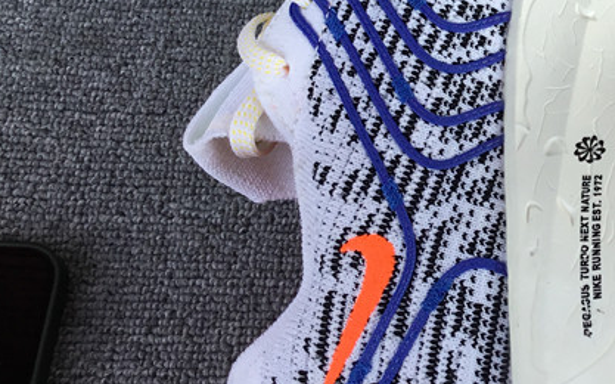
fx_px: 1189
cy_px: 36
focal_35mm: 71
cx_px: 653
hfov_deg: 26.9
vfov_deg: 18.0
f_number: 2.4
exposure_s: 1/332
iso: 25
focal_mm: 3.3
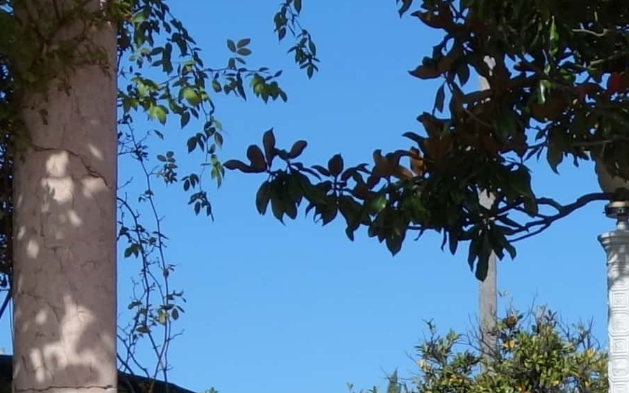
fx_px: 3189
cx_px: 949
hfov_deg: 10.8
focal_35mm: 186
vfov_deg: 6.8
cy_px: 757
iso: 125
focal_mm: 11.18
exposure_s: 1/800
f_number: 5.6
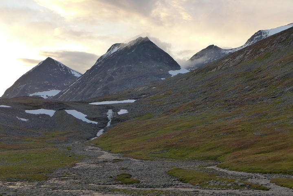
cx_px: 146
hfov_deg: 39.6
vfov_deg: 27.0
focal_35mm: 50
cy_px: 98
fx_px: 407
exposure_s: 1/125
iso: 125
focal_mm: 9.8
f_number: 2.8
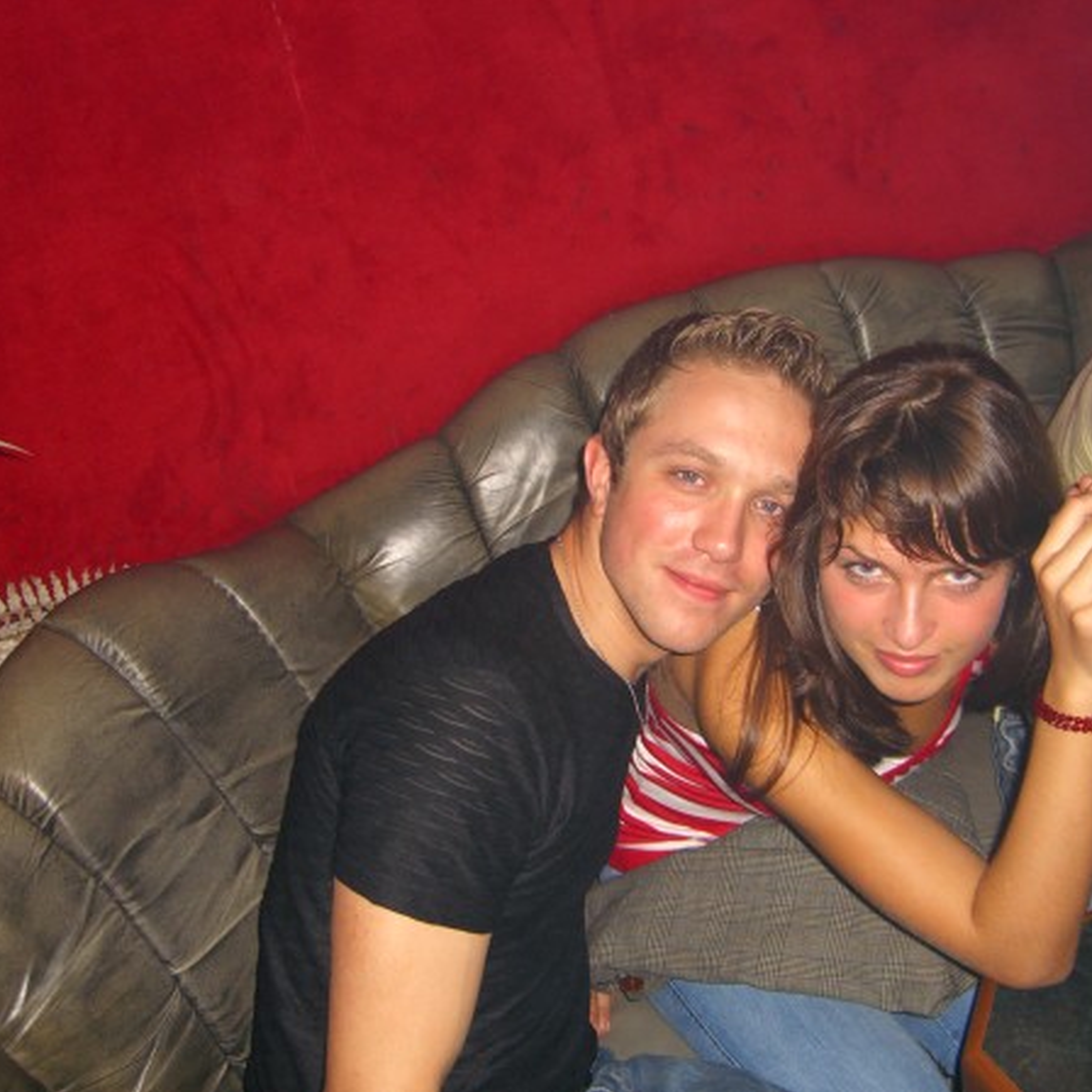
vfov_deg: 37.6
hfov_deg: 37.4
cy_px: 546
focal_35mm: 45
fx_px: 1606
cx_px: 639
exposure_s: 1/60
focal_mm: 7.9
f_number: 2.8
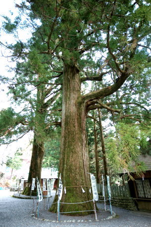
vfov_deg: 73.7
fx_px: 151
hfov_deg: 53.2
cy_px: 114
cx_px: 76
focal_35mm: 24
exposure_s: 1/1.67
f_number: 2.8
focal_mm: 24
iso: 320
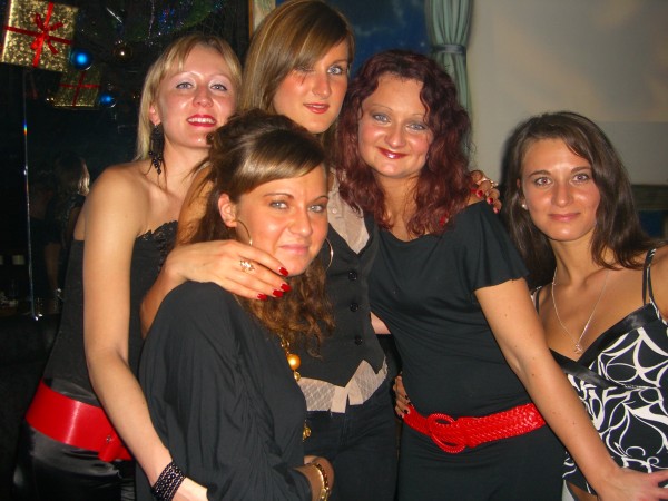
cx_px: 334
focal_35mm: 38
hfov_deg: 49.0
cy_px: 250
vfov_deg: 37.7
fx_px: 733
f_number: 2.8
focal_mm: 7.9
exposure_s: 1/60
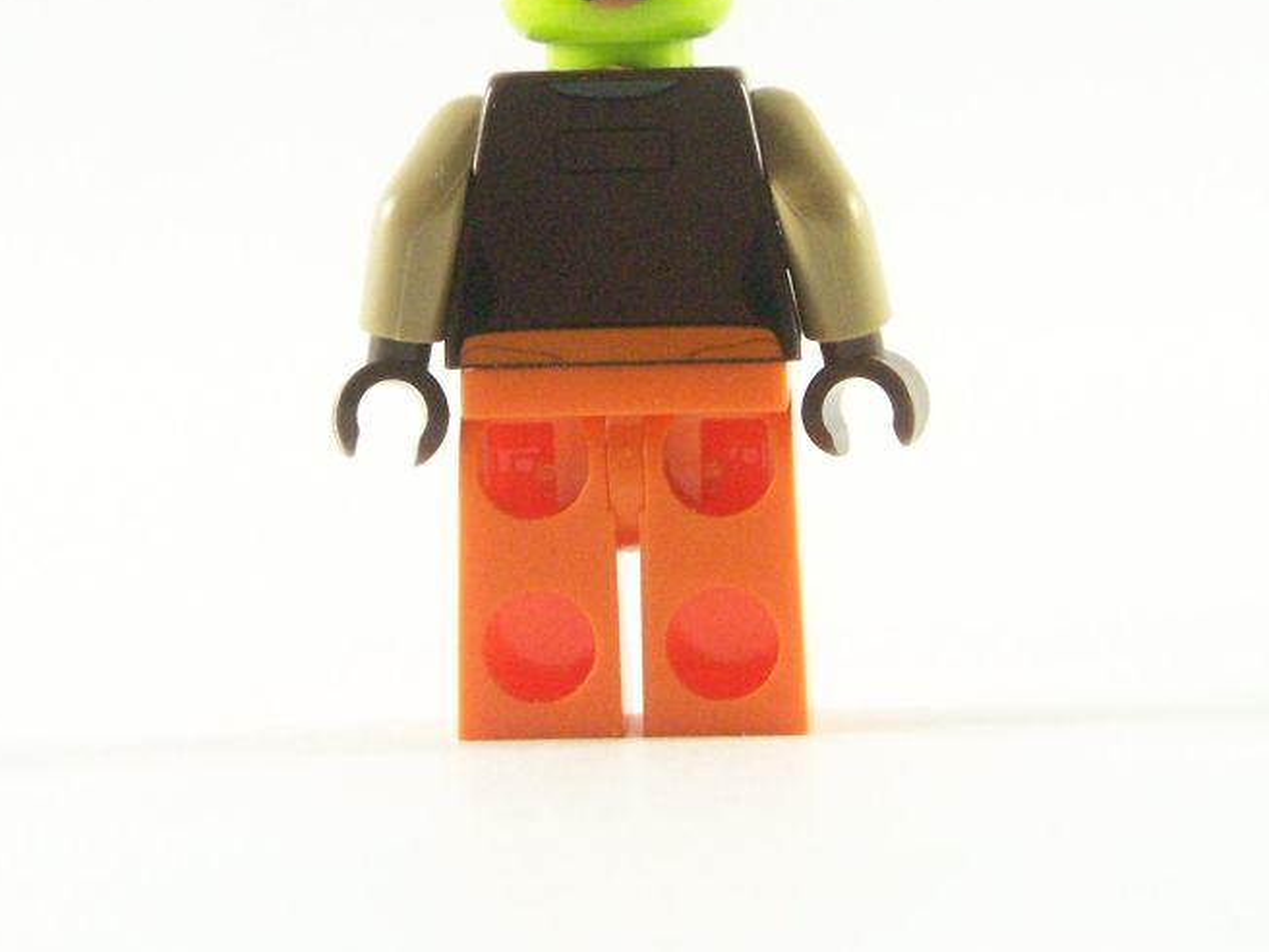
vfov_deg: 9.0
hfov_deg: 12.0
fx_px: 6012
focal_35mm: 164
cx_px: 652
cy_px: 250
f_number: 4
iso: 400
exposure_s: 1/60
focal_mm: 17.5
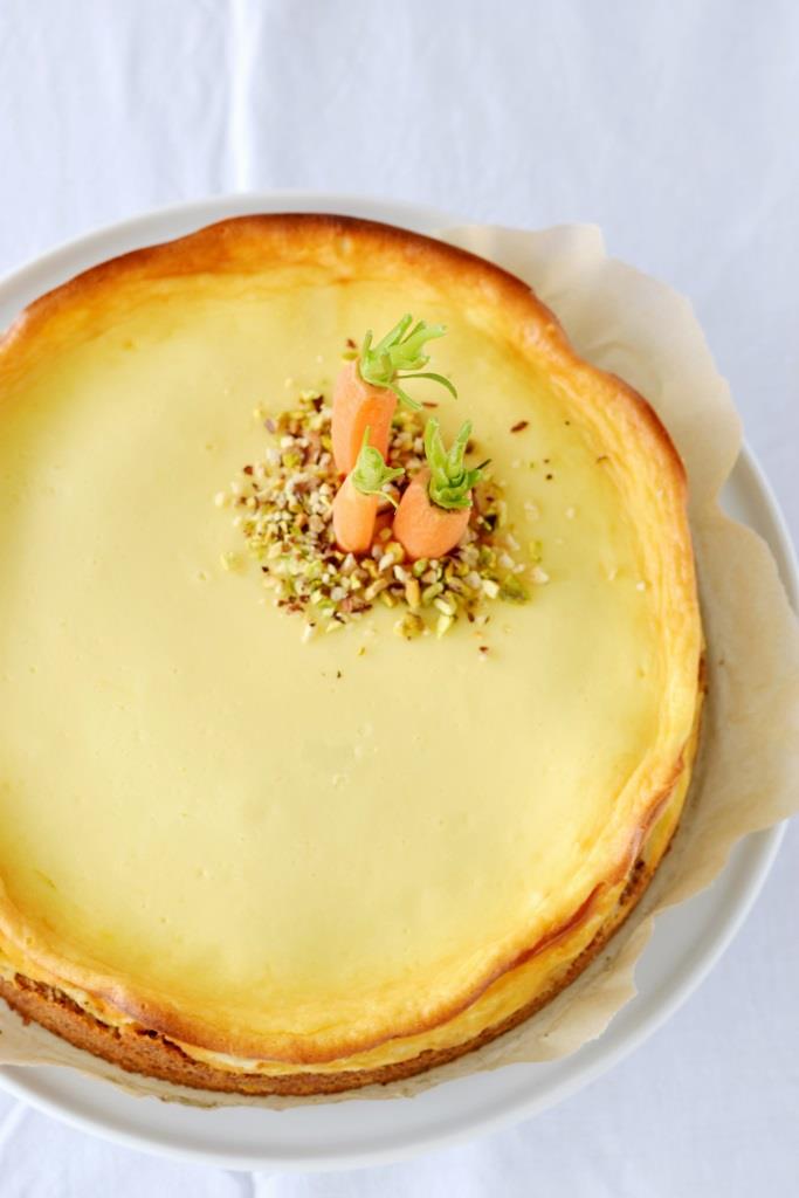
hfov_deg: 18.2
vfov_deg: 27.0
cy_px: 599
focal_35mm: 75
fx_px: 2496
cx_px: 400
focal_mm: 50
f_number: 5
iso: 100
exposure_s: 1/40
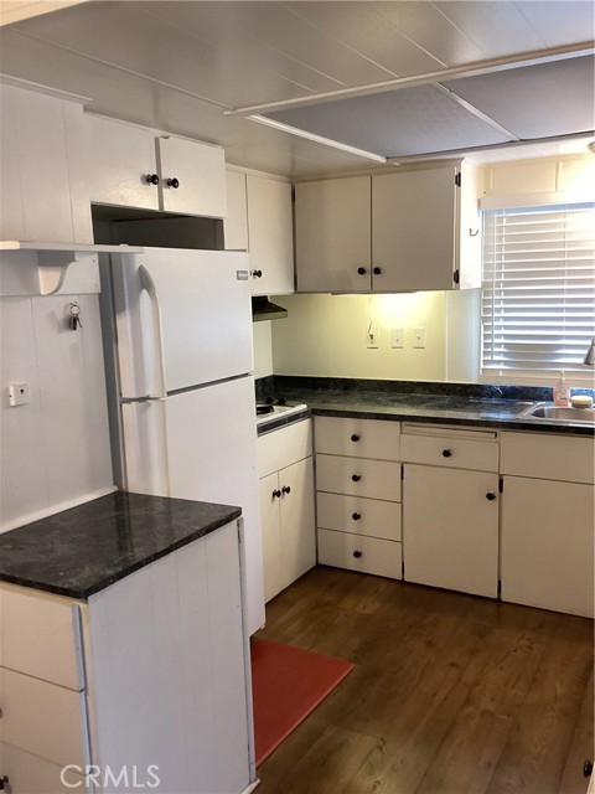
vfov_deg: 58.4
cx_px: 298
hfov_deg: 45.4
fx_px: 710
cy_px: 397
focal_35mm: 31
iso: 200
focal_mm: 3.3
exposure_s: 1/60
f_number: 2.4
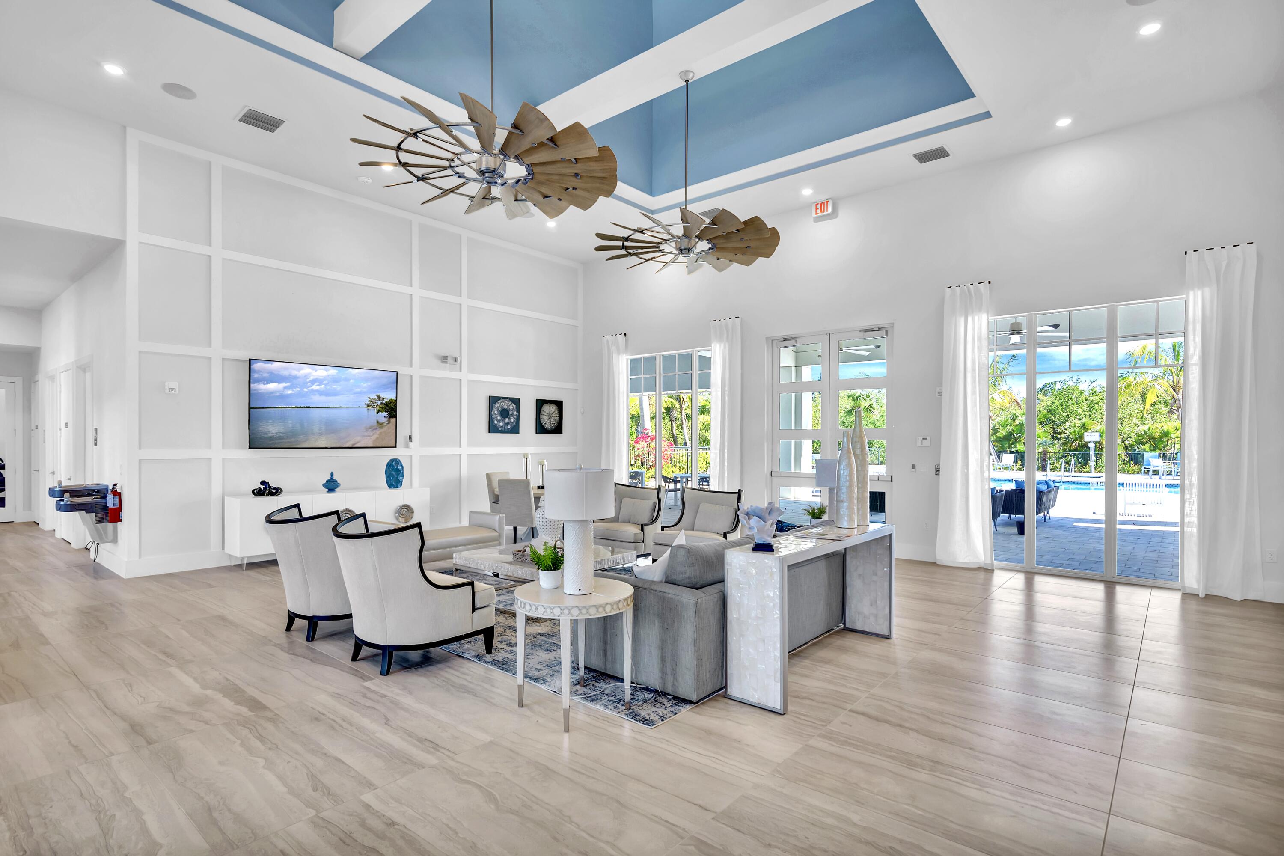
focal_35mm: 16
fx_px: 588
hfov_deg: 95.0
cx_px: 642
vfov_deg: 72.1
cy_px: 428
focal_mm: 11
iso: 320
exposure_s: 1/13
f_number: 6.3
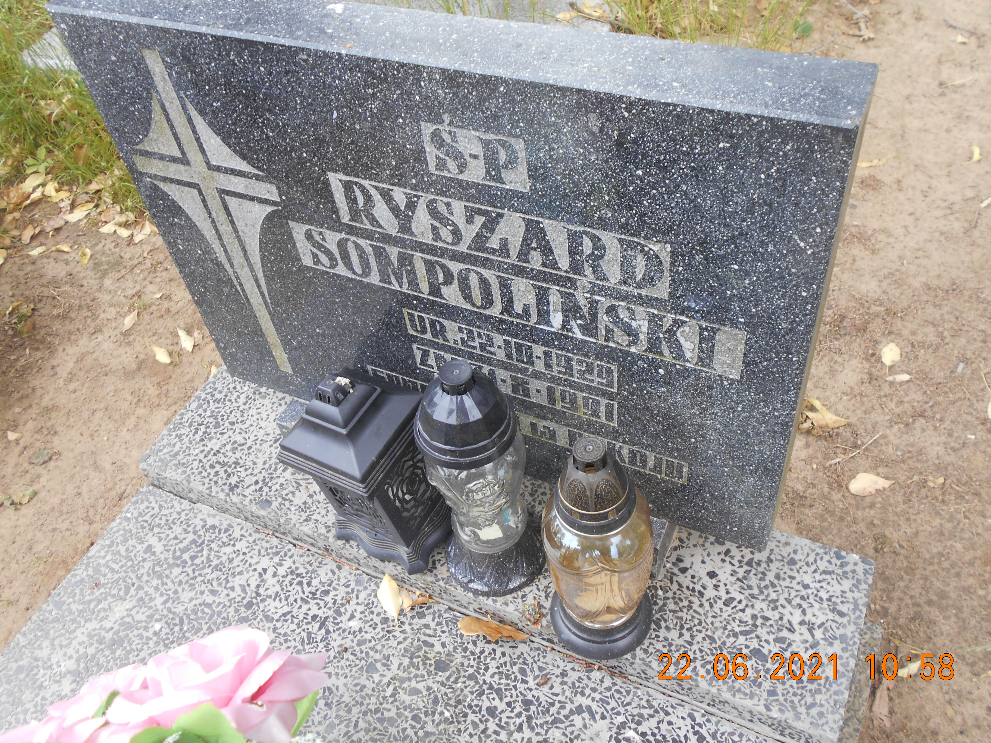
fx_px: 859
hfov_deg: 60.0
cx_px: 496
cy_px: 372
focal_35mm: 30
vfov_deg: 46.8
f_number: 3.4
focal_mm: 5.1
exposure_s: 1/60
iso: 80
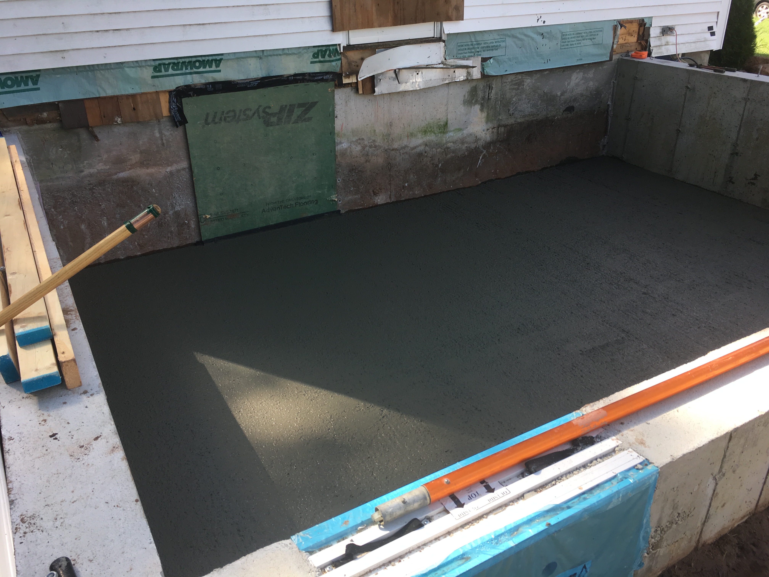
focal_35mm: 29
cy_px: 288
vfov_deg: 48.2
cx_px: 384
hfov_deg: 61.7
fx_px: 644
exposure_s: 1/320
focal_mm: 4.15
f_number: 2.2
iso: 25
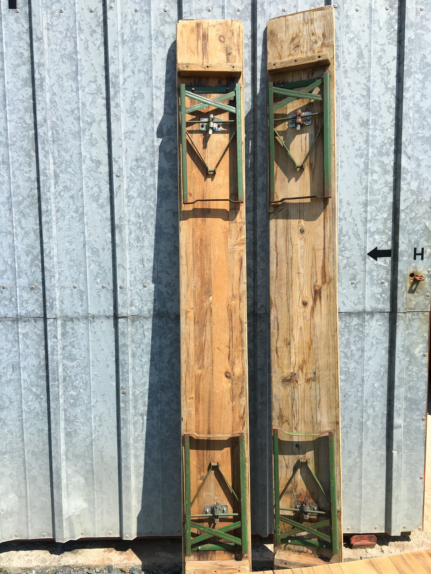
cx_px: 216
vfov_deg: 61.7
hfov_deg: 48.2
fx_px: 481
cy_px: 287
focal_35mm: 29
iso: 25
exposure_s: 1/1570
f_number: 2.2
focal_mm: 4.15
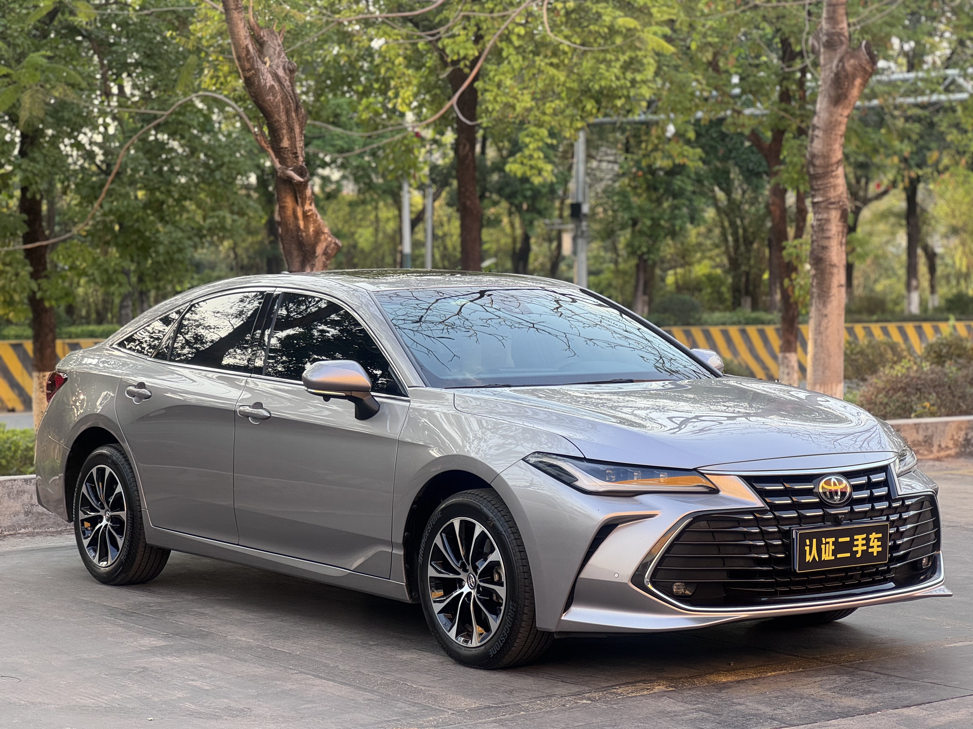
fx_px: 2164
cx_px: 486
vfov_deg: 19.1
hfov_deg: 25.3
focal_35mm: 77
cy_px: 364
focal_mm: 9
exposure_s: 1/99
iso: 40
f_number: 2.8
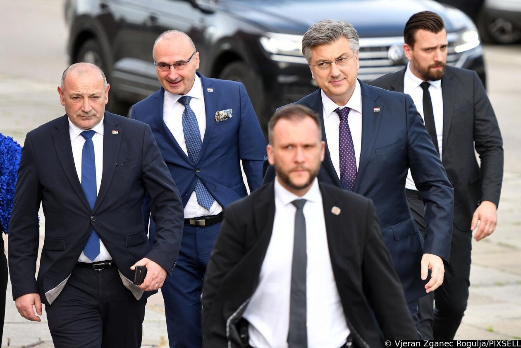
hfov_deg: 12.5
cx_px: 260
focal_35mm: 165
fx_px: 2388
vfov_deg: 8.3
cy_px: 174
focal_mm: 165
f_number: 5
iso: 500
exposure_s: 1/800
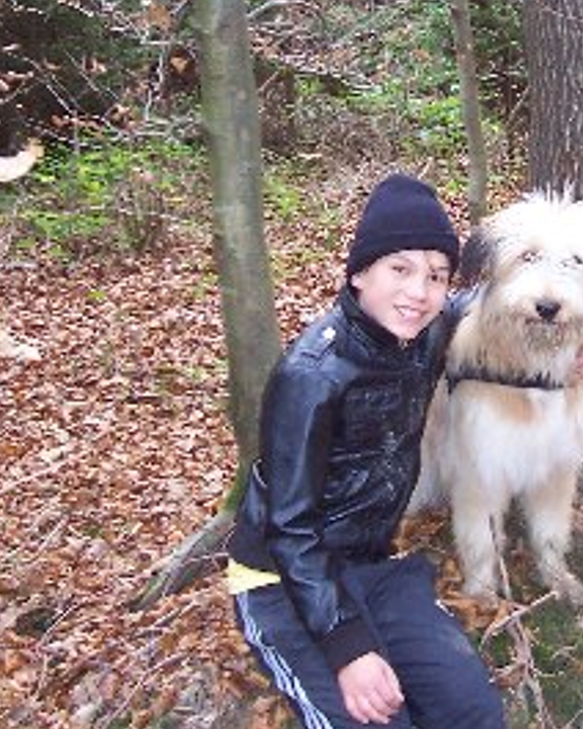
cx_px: 459
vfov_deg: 25.2
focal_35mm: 75
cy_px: 215
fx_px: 1618
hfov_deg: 20.2
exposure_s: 1/60
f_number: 2.7
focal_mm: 5.6
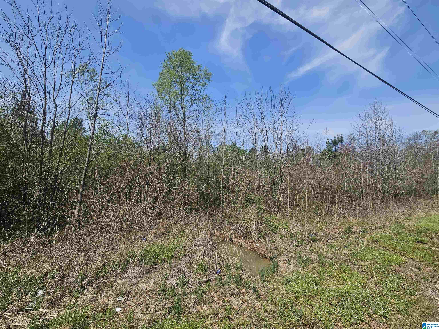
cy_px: 164
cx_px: 220
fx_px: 165
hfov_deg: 106.2
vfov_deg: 89.9
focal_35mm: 13
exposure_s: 1/2517
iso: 50
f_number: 2.2
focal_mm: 2.2
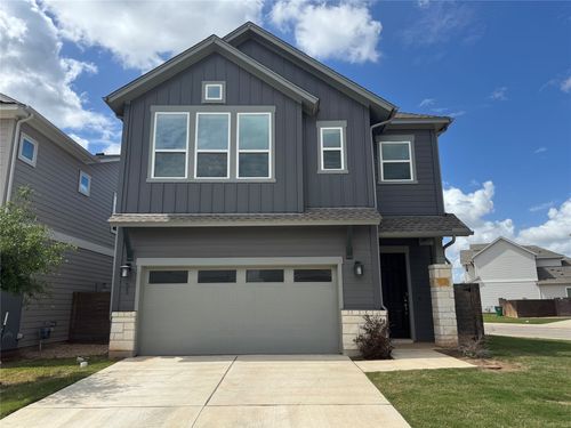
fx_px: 396
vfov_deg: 56.8
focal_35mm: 24
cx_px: 286
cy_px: 214
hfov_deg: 71.6
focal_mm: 6.76
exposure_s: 1/5348
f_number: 1.78
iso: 80
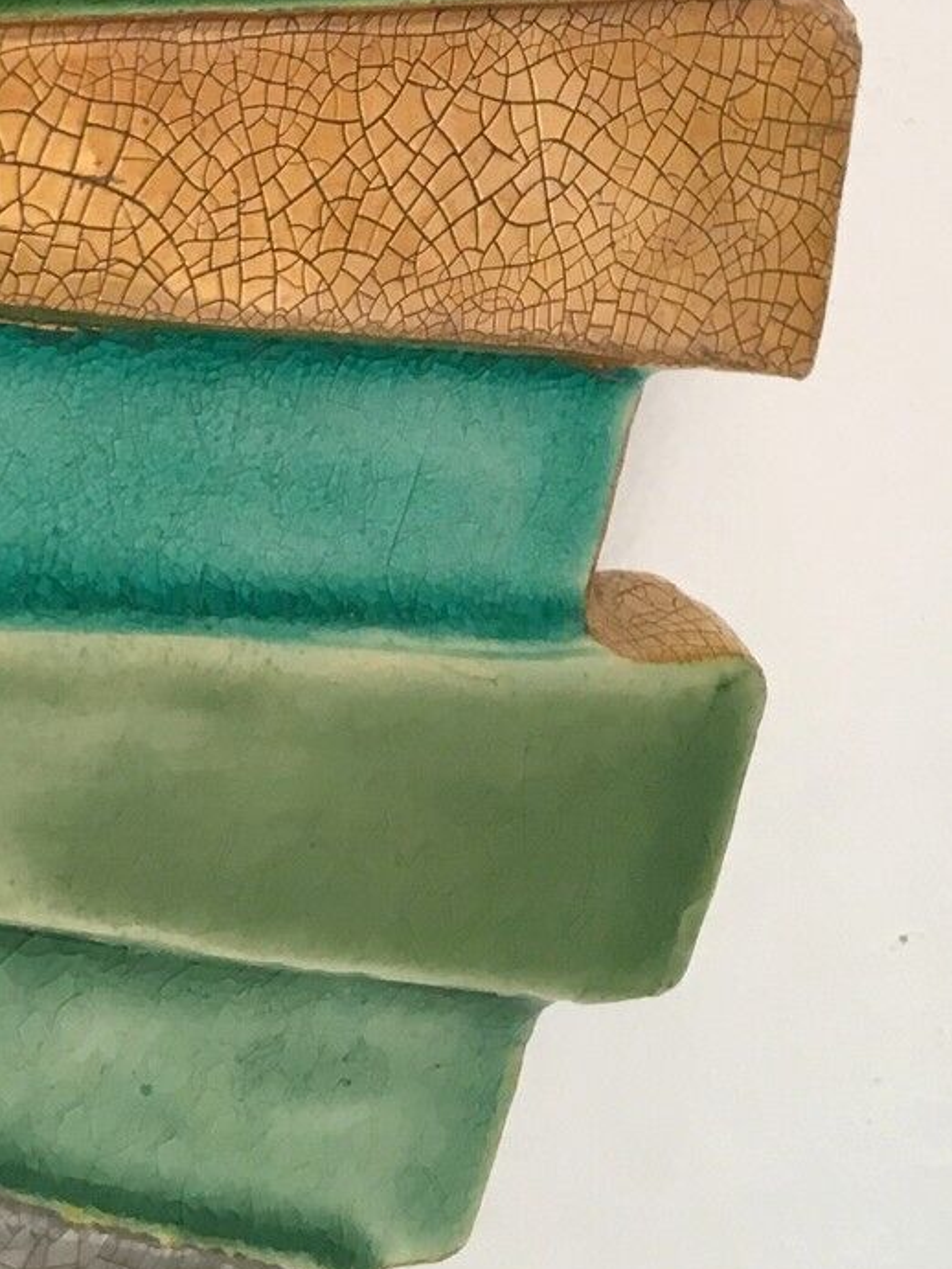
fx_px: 3078
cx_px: 289
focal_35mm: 84
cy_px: -397
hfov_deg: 17.5
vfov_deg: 21.1
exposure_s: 1/33
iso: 80
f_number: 2.2
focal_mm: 4.15
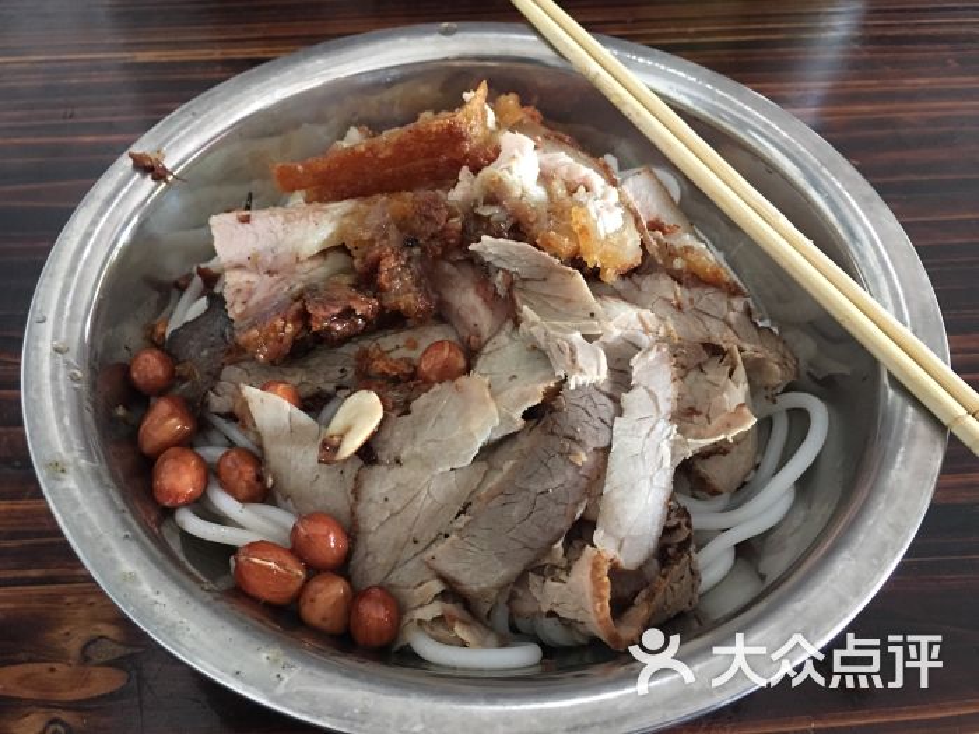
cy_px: 367
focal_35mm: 29
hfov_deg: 61.7
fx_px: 820
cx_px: 490
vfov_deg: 48.2
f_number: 2.2
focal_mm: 4.15
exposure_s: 1/8
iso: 160
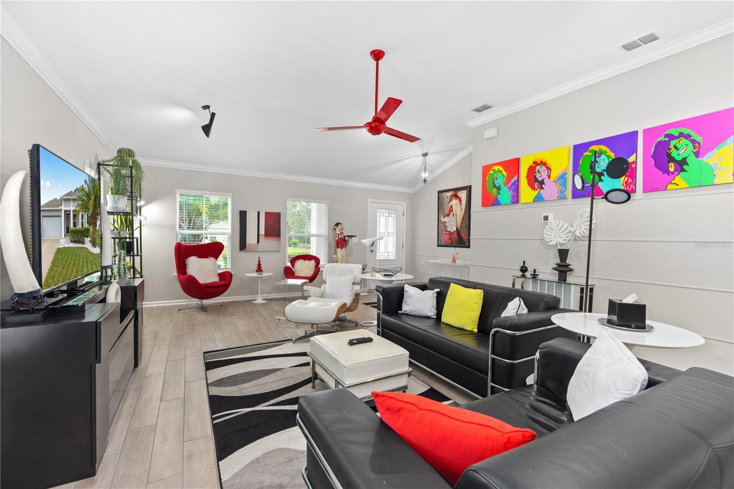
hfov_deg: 96.7
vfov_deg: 73.7
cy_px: 244
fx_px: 326
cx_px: 367
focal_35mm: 16
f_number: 8
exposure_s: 1/1.25
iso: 400
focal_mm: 16
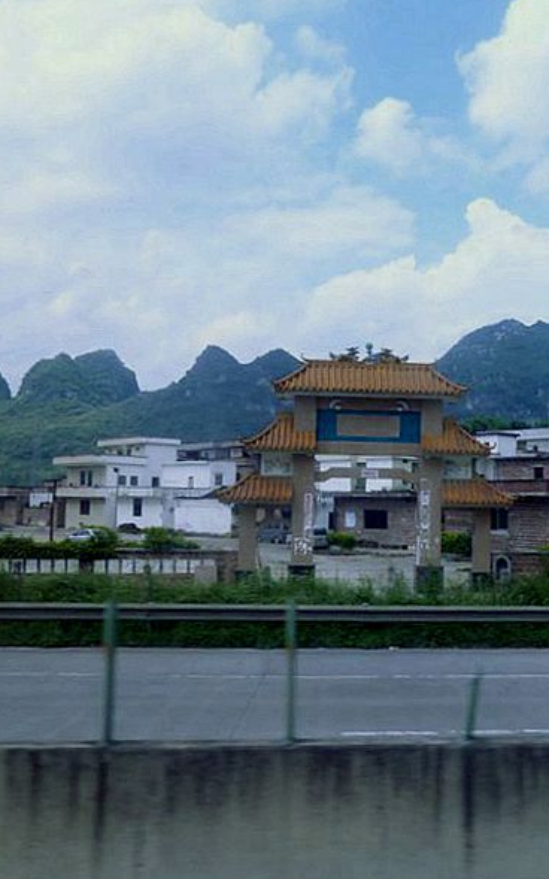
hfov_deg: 34.6
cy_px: 437
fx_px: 862
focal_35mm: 36
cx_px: 413
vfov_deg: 54.0
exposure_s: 1/500
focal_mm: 4.5
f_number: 3.3
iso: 80
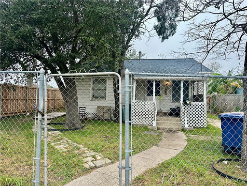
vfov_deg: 56.8
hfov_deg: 71.6
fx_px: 171
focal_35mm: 24
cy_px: 93
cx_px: 124
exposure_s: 1/1880
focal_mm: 6.86
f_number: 1.78
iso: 80
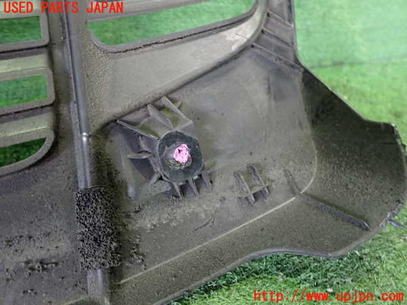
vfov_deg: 46.8
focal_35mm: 30
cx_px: 204
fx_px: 353
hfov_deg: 60.0
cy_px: 152
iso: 800
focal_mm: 5.4
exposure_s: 1/30
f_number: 2.3
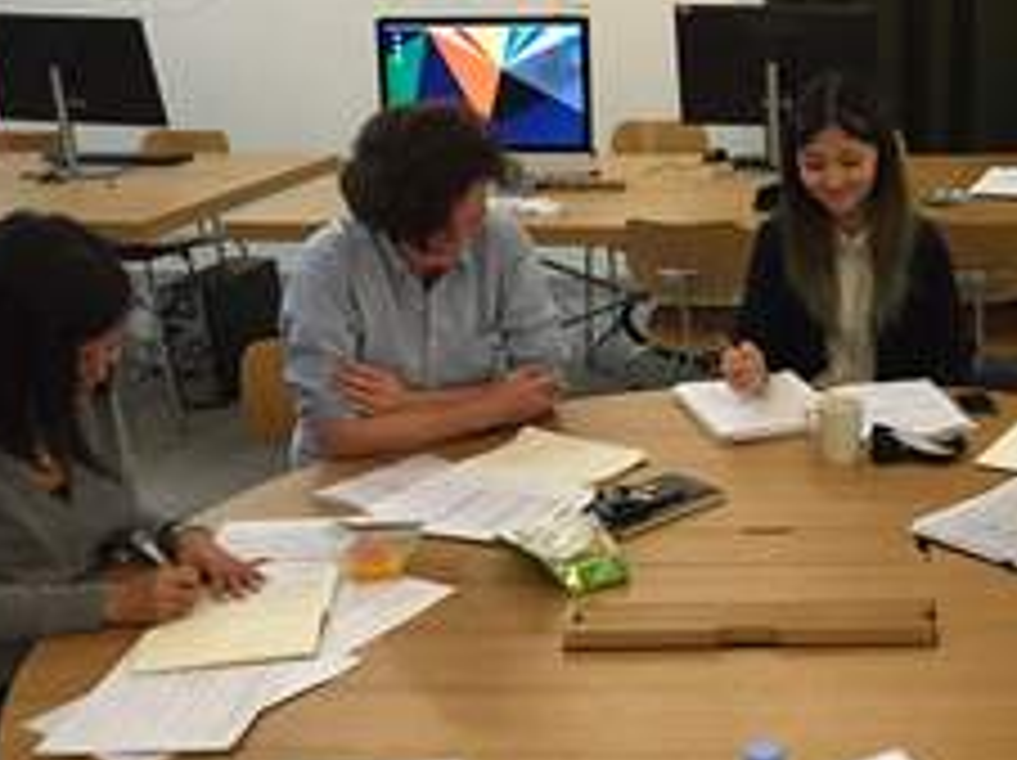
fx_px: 1585
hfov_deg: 34.5
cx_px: 814
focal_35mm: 54
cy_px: 407
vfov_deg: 27.0
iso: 160
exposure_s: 1/30
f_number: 2.2
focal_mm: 4.15
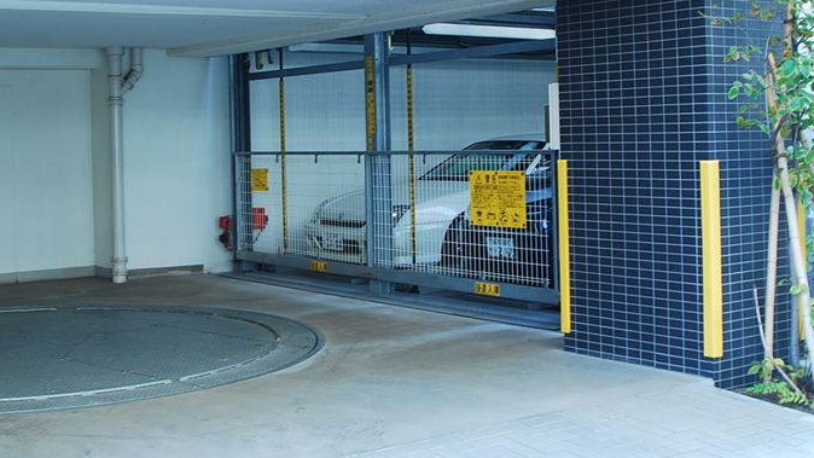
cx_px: 321
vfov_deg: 21.3
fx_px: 1209
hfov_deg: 37.1
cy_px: 119
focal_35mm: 56
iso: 100
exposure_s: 1/25
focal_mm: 24
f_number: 4.5
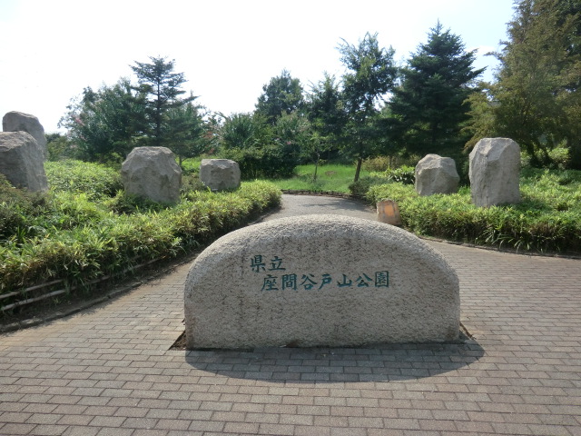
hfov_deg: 71.6
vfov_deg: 56.8
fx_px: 403
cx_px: 290
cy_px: 218
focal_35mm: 24
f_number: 3.2
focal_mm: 4.3
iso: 80
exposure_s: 1/800
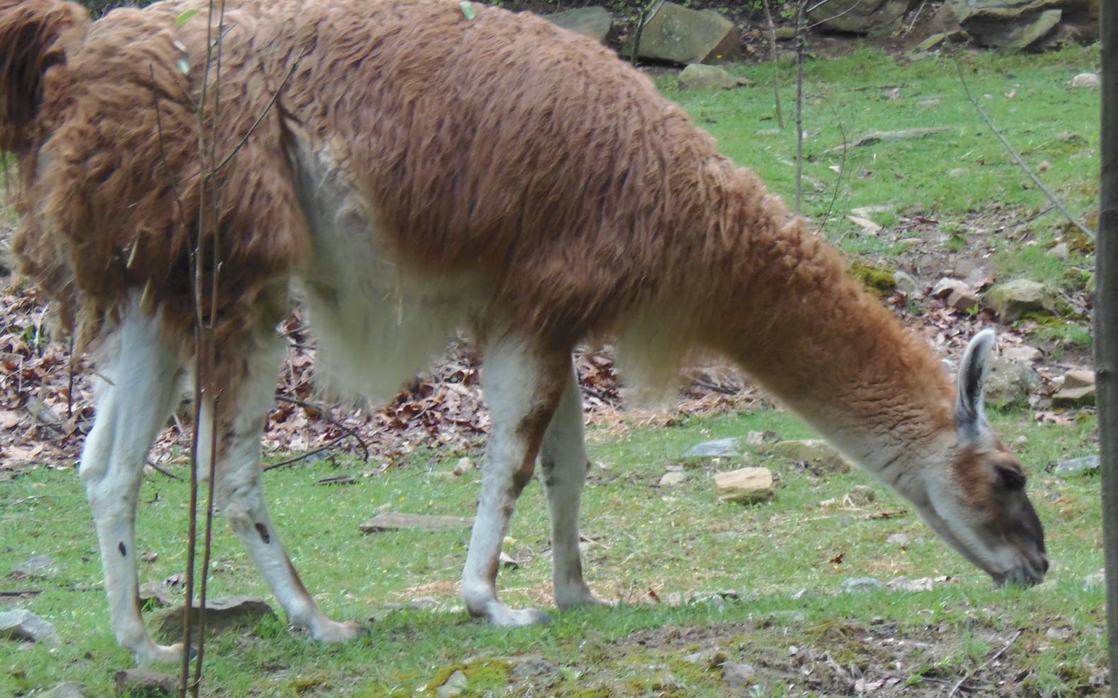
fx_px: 4418
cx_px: 558
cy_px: 398
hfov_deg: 14.4
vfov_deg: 9.0
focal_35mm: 145
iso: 200
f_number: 4.7
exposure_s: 1/40
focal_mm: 25.2
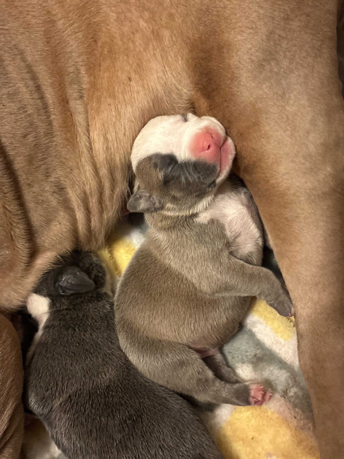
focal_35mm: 48
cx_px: 172
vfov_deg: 39.7
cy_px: 230
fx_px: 636
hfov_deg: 30.3
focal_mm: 6.86
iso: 640
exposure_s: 1/30
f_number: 1.78
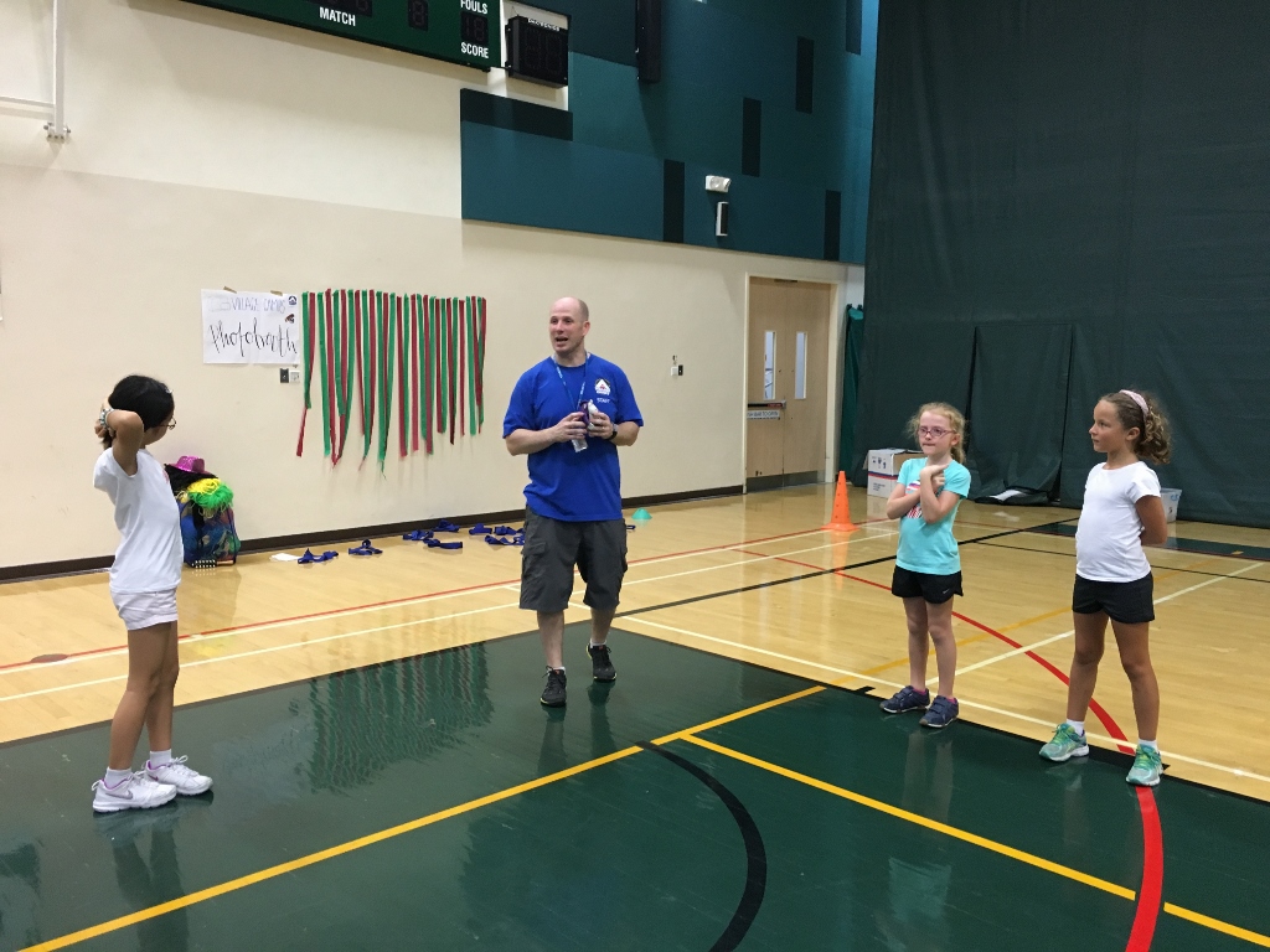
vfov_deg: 48.2
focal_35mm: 29
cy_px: 476
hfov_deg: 61.7
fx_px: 1064
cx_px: 635
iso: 160
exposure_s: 1/33
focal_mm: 4.15
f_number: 2.2
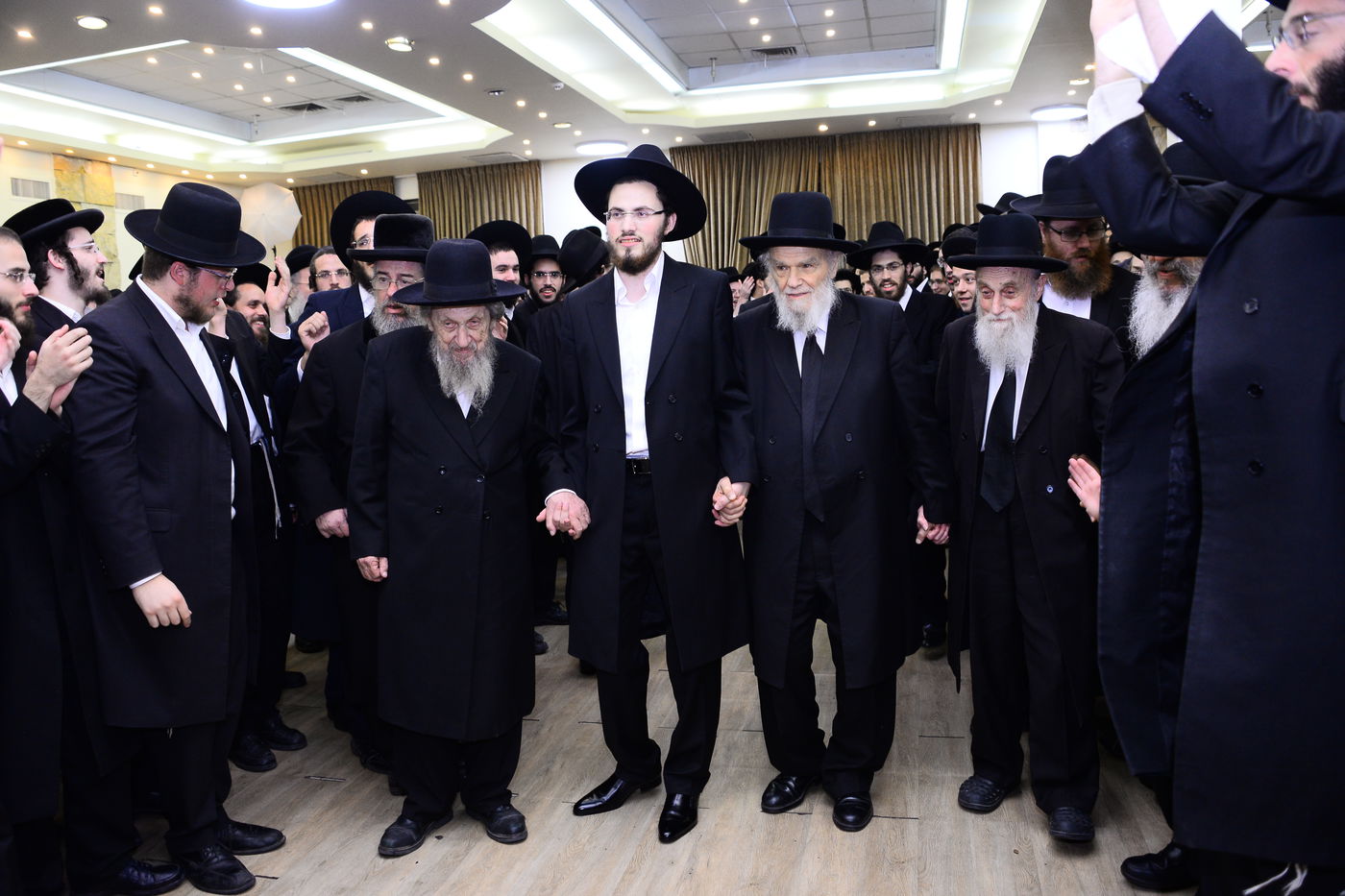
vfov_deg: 46.4
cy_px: 448
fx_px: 1046
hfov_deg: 65.5
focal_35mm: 28
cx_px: 672
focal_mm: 28
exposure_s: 1/100
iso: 1600
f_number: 5.6
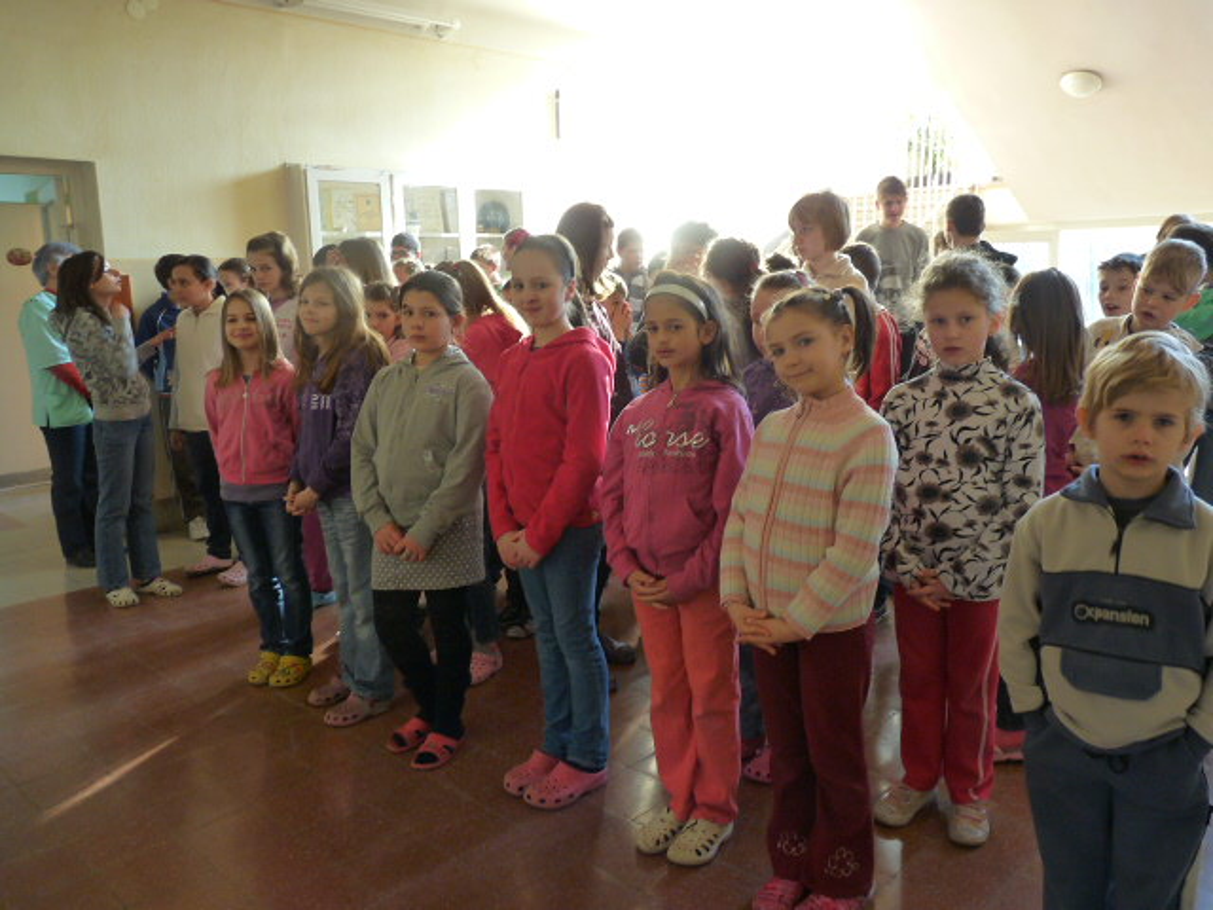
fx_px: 946
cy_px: 455
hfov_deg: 65.3
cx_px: 606
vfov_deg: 51.4
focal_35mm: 27
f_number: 2.8
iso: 200
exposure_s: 1/30
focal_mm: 4.8
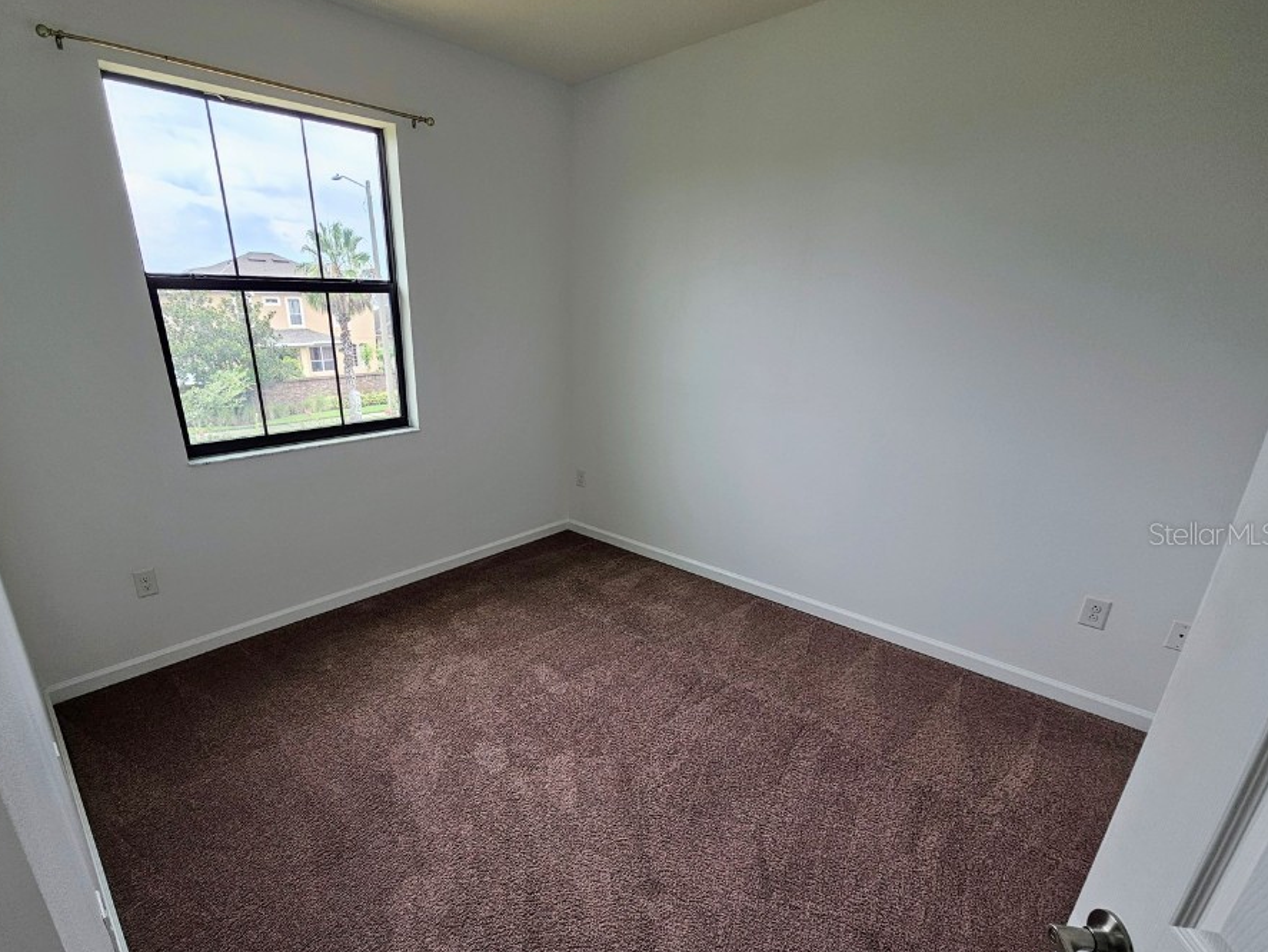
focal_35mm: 15
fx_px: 550
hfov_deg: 97.6
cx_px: 552
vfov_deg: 81.4
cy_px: 533
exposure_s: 1/120
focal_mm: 2.2
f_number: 2.2
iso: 64
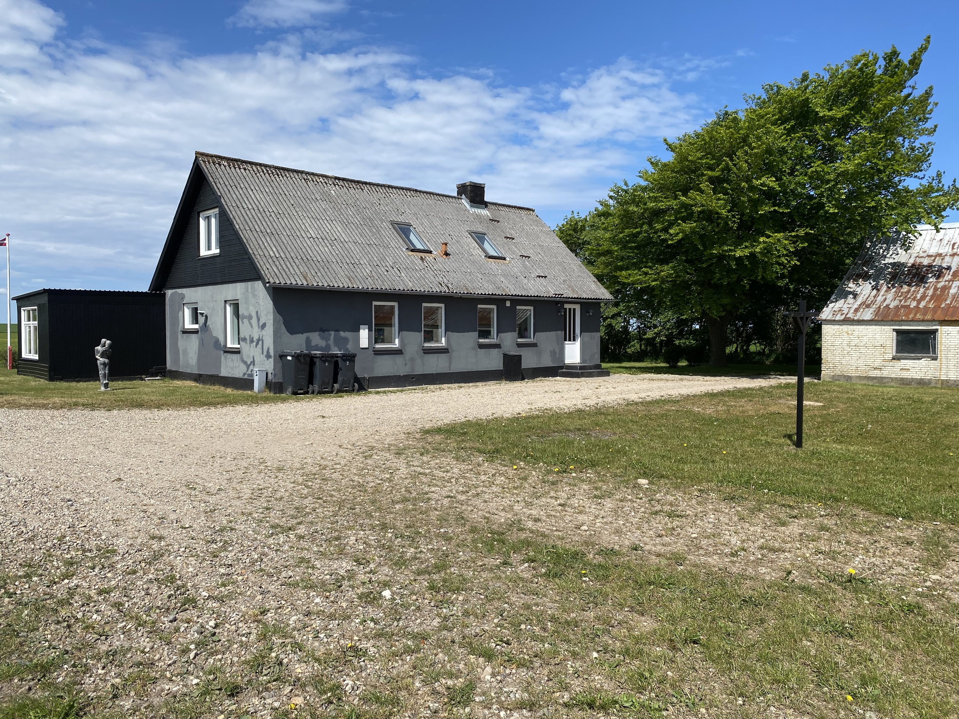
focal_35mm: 26
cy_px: 360
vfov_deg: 53.1
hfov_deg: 67.3
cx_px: 480
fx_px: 720
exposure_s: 1/3401
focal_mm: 4.25
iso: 32
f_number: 1.8
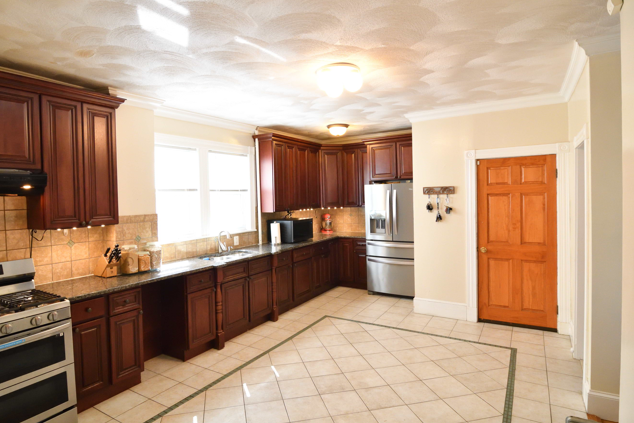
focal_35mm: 19
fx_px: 335
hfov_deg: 86.9
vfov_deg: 64.5
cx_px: 303
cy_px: 203
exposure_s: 1/80
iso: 3200
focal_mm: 12
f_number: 8
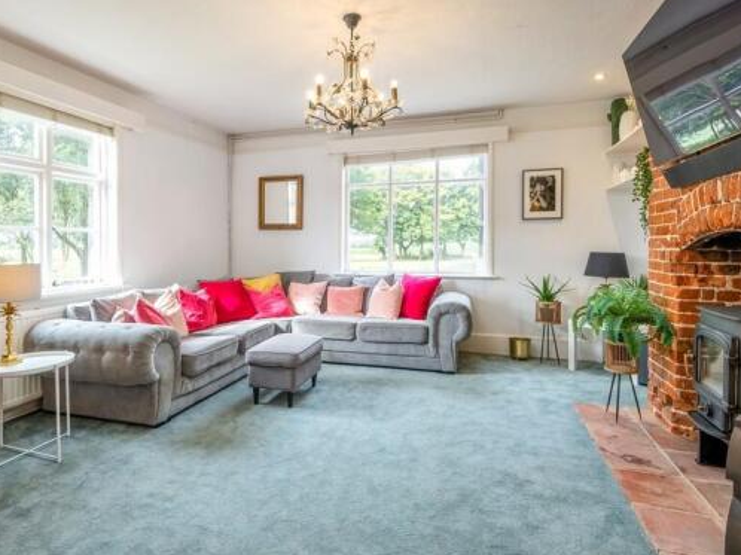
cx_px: 338
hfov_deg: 84.5
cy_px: 266
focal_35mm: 19
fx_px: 407
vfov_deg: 68.6
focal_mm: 10.1
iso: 160
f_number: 7.1
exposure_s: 1/15
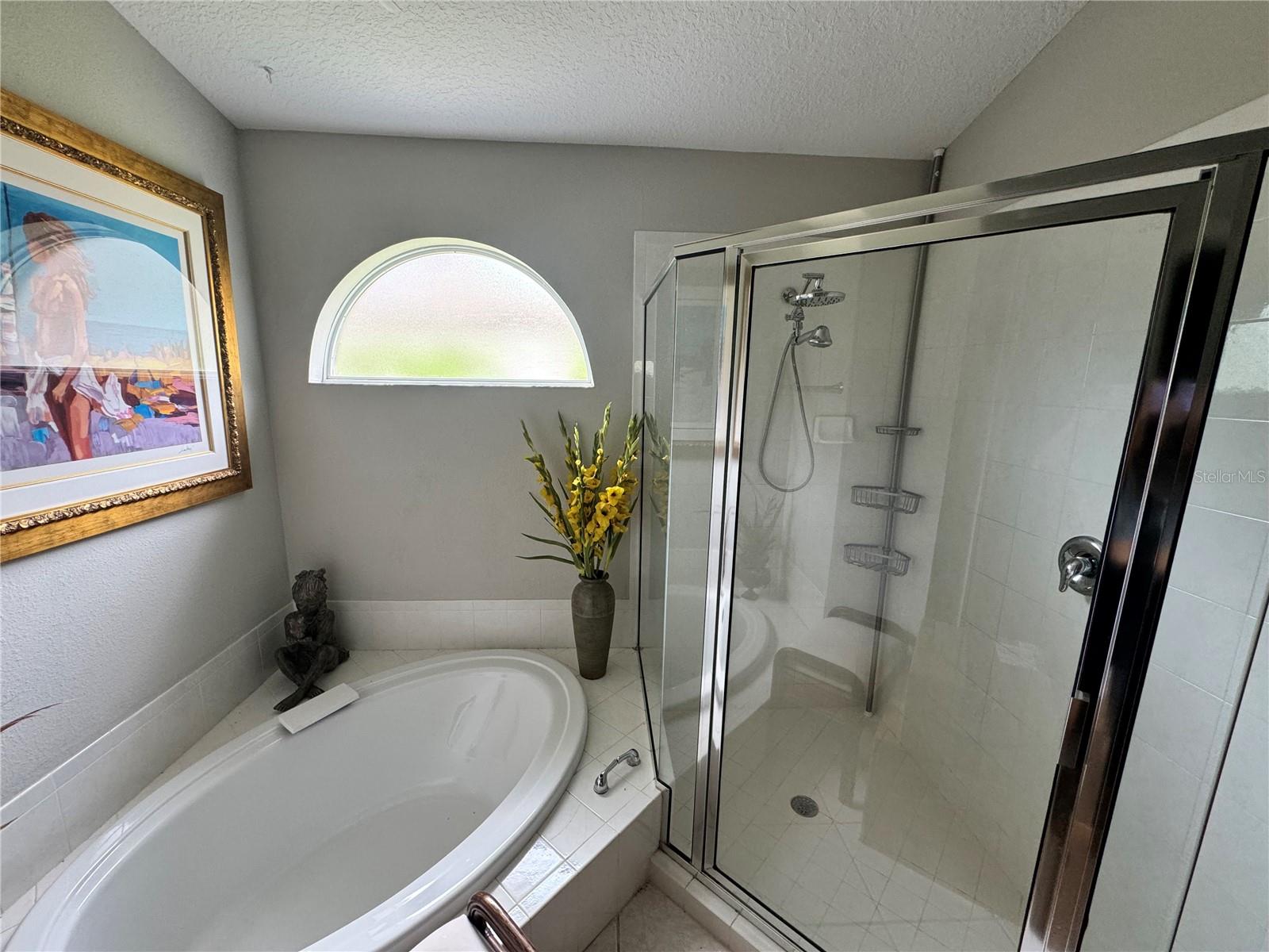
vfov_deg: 85.7
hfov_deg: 102.1
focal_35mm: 14
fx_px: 513
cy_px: 476
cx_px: 634
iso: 200
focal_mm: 2.22
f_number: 2.2
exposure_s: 1/120
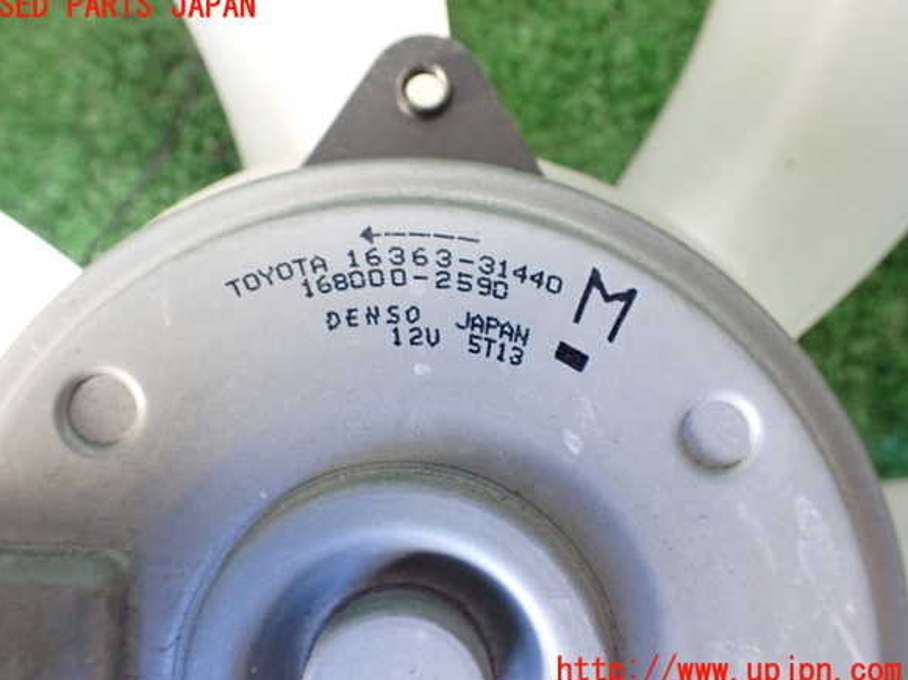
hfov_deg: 58.4
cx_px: 441
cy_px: 339
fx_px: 813
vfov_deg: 45.4
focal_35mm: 31
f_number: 2.3
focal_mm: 5.4
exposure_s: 1/80
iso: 800
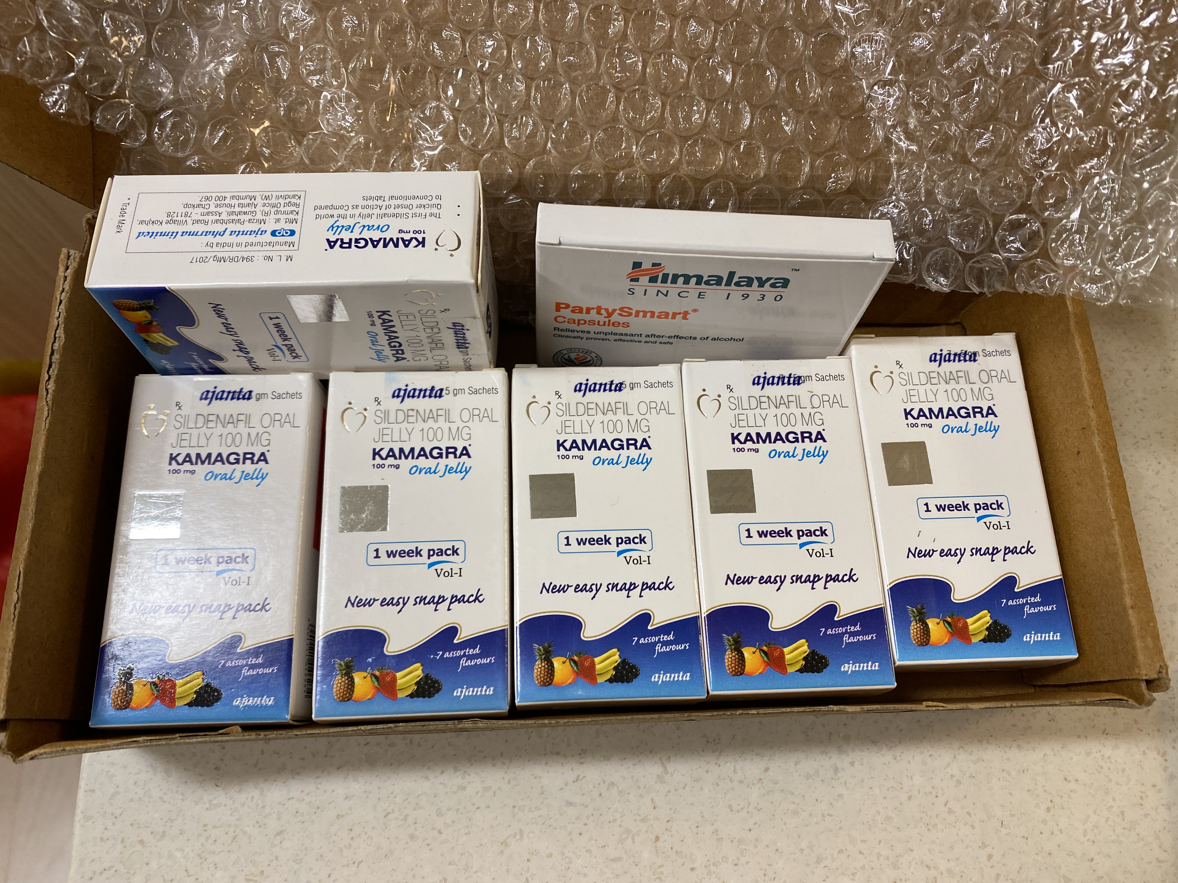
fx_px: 885
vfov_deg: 53.1
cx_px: 589
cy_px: 442
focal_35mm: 26
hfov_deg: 67.3
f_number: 1.8
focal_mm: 4.25
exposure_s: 1/120
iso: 125
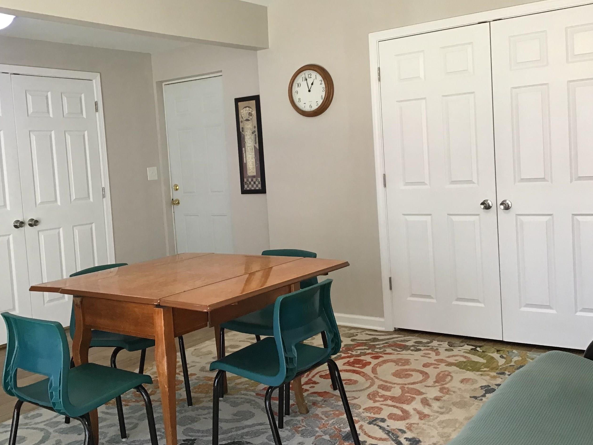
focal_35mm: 38
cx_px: 260
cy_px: 204
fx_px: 651
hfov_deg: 48.9
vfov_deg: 37.7
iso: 64
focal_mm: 3.3
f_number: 2.4
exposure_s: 1/30
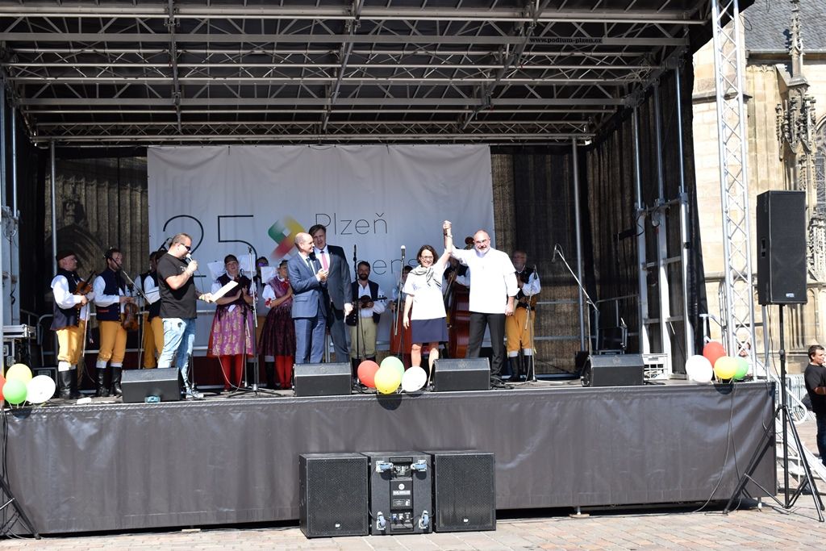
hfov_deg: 35.0
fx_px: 1308
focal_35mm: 57
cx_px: 413
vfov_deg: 23.8
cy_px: 276
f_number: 7.1
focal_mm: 38
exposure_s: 1/200
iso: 100
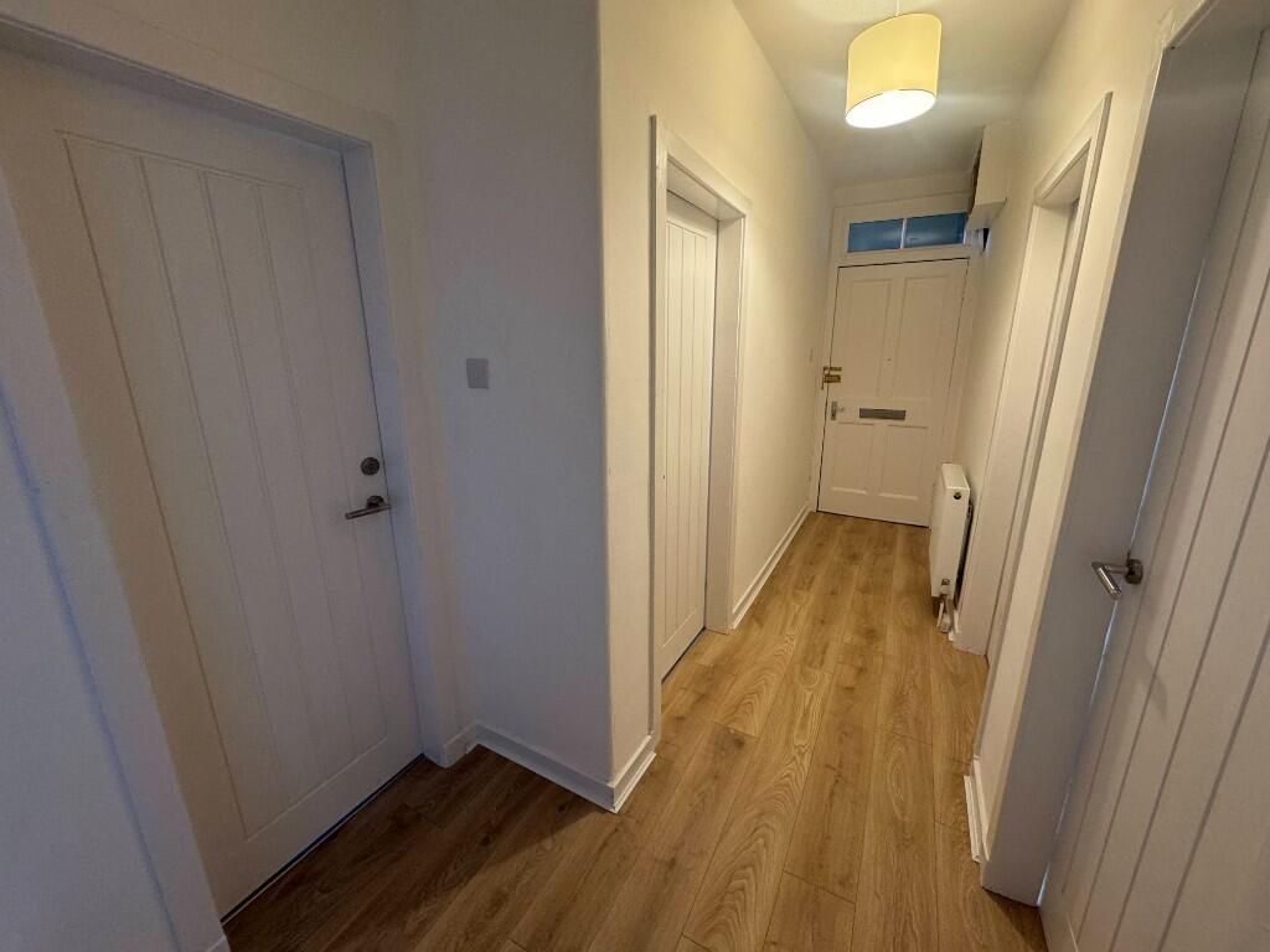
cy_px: 476
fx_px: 514
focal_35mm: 14
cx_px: 635
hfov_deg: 102.1
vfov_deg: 85.7
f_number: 2.2
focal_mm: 2.22
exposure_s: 1/50
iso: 200
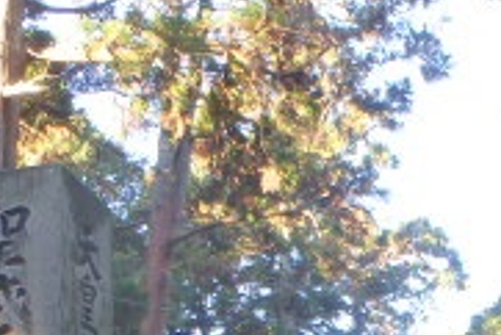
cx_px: 471
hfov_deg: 19.4
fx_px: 1435
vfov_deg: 12.4
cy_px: 568
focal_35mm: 103
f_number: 3.9
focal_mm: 5
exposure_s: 1/60
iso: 200
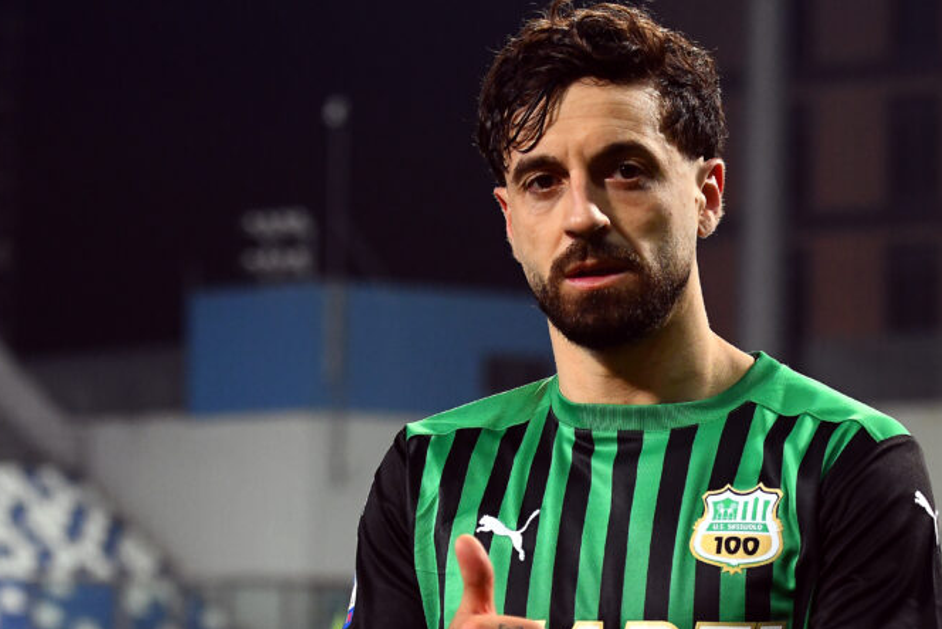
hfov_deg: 12.7
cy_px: 427
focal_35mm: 162
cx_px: 638
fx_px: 4240
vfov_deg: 8.5
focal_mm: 70
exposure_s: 1/1000
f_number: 4
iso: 2500
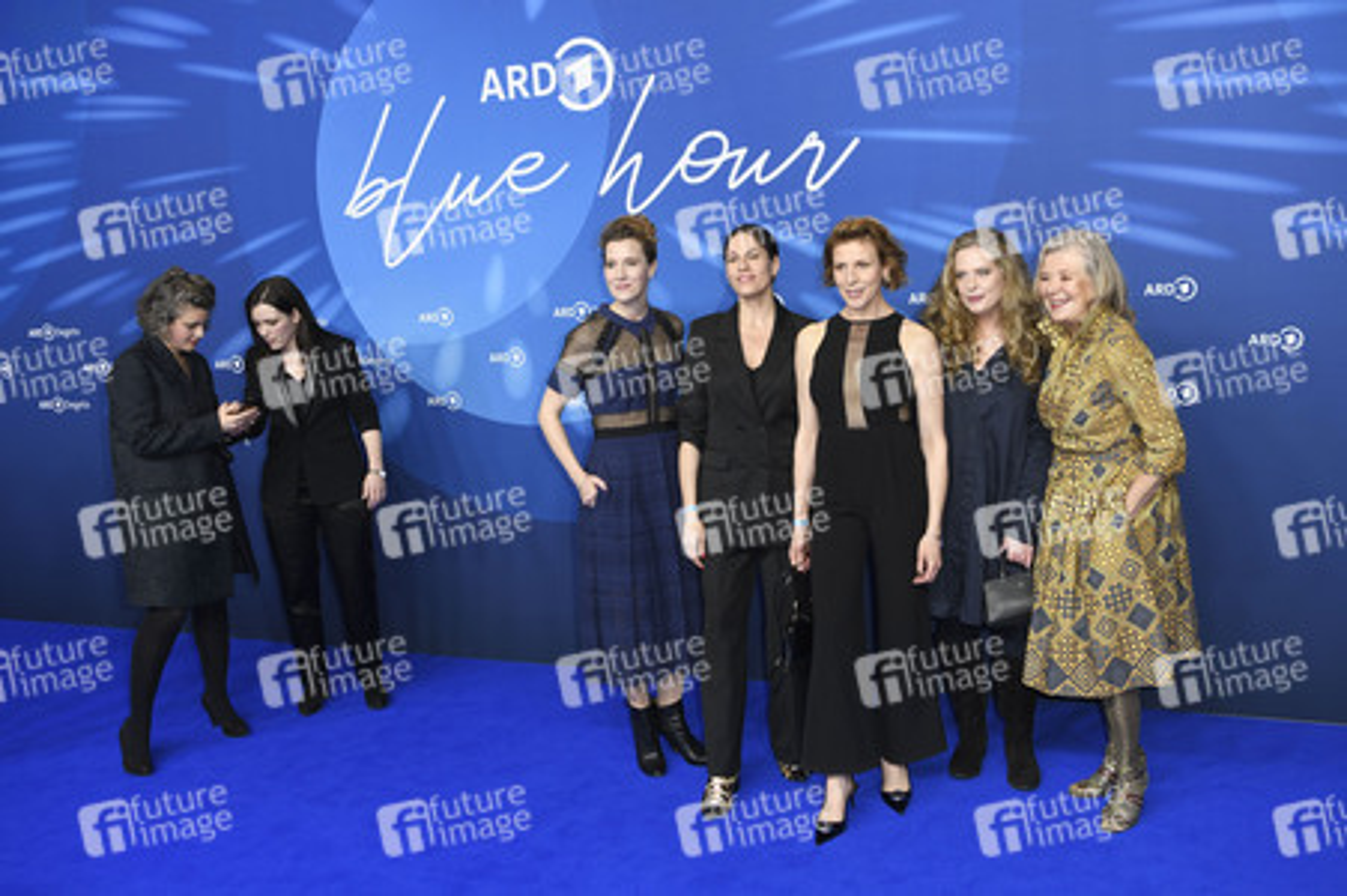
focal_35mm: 32
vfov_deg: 41.1
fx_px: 1196
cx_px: 674
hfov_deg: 58.8
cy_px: 448
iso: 800
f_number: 4
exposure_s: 1/320
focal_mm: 32
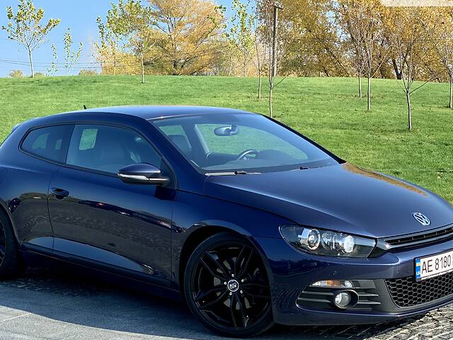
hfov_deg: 29.8
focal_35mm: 65
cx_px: 210
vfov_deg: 22.6
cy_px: 180
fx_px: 851
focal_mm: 6
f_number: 2.4
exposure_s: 1/322
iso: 16
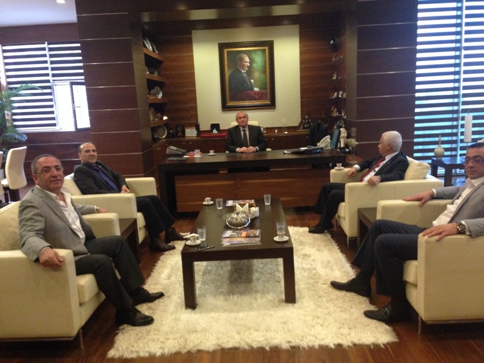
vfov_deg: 42.9
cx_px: 242
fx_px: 461
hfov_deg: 55.4
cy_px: 182
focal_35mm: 33
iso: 400
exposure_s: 1/17
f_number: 2.4
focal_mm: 4.12
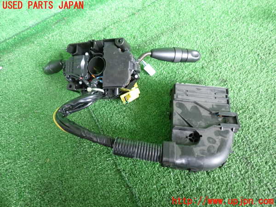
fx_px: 199
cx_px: 138
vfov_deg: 54.9
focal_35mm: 25
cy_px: 104
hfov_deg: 69.4
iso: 800
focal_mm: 4.5
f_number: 2
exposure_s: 1/30
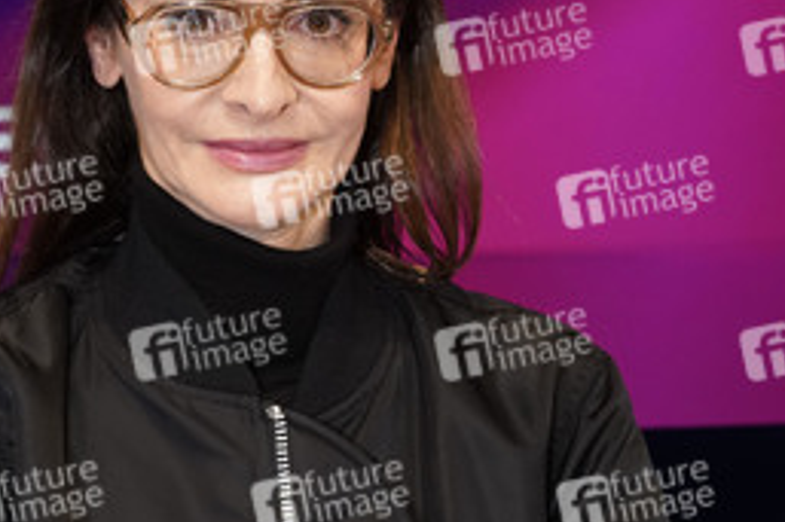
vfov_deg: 18.7
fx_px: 1569
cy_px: 116
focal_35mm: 72
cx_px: 249
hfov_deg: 27.9
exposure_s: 1/125
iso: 2000
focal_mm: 41
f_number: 5.6
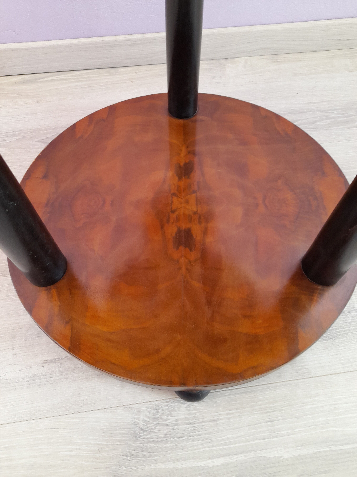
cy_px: 238
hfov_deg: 54.9
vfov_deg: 69.4
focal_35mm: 25
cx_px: 178
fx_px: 344
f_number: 2
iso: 200
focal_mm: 4.6
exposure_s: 1/50
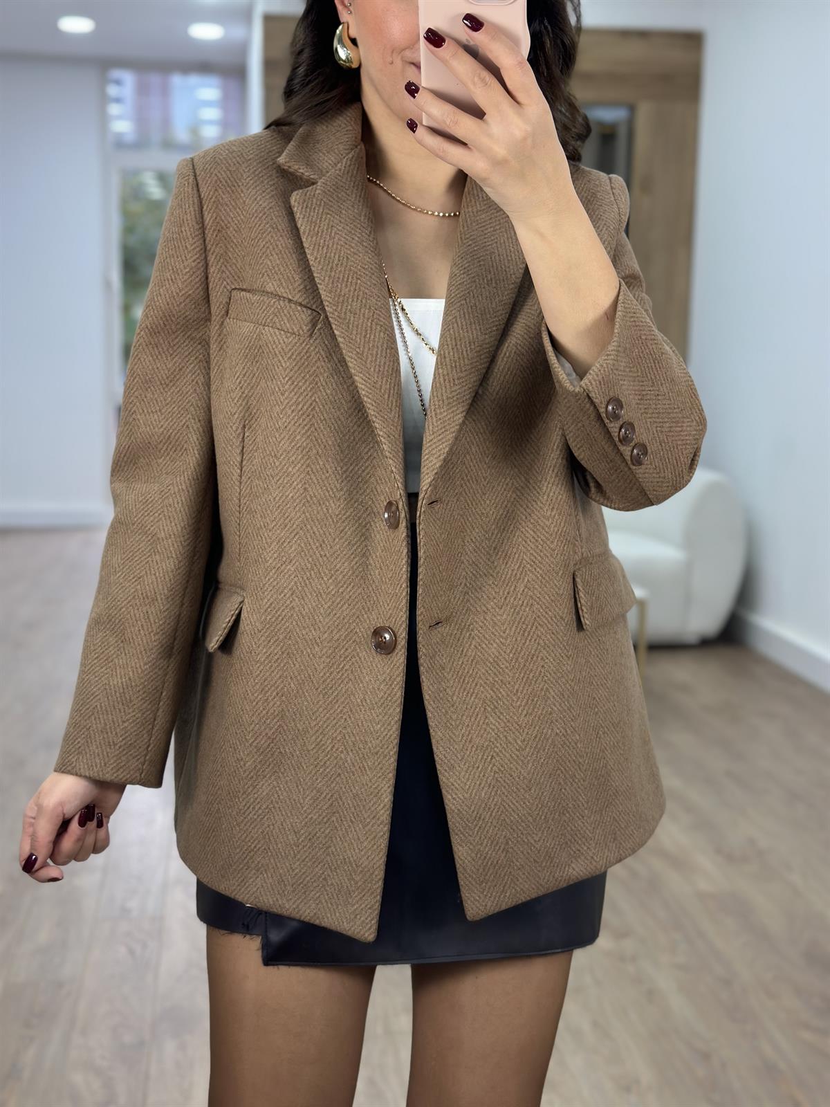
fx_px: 1535
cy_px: 554
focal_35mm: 48
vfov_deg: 39.7
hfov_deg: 30.3
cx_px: 415
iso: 80
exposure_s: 1/100
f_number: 1.78
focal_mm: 6.86
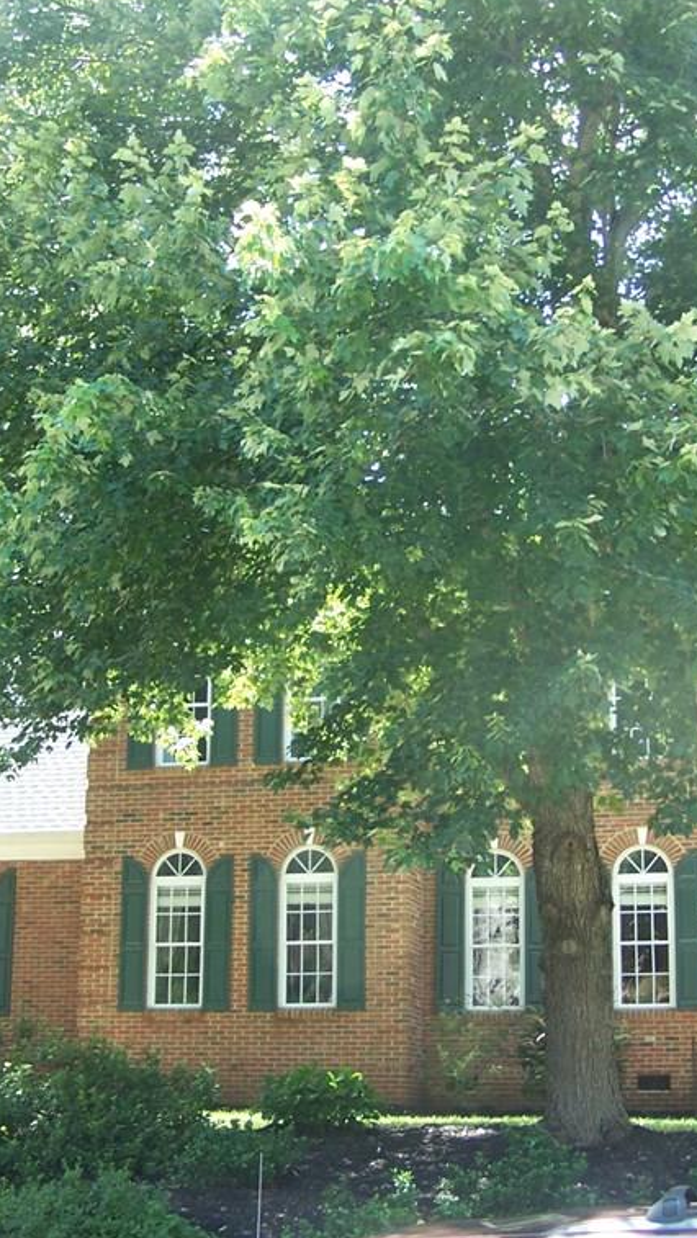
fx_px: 1839
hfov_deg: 21.4
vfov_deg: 37.2
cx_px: 430
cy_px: 613
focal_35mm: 56
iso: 80
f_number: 2.8
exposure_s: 1/90
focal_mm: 6.3
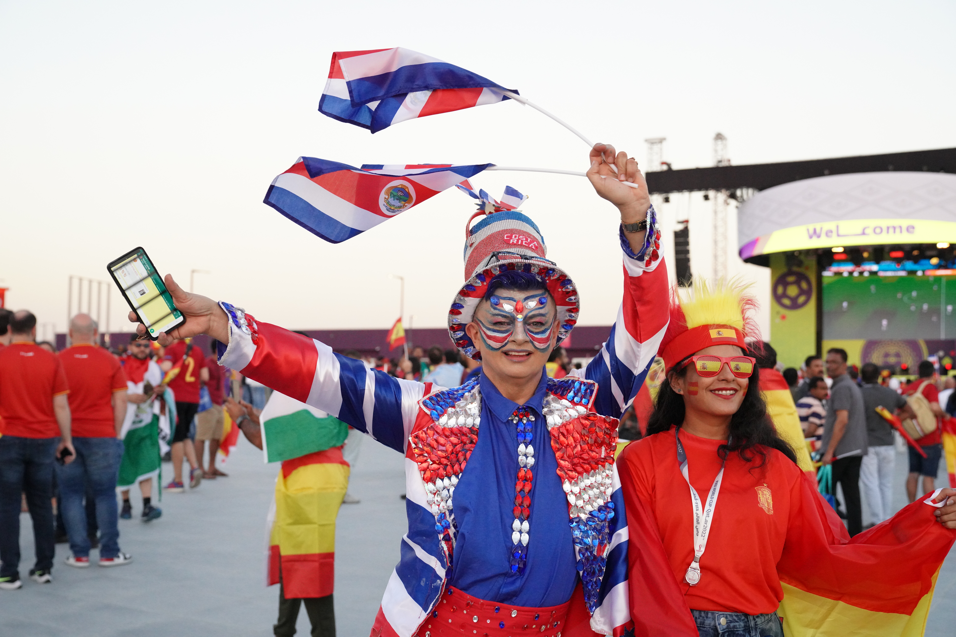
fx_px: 1115
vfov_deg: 31.9
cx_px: 478
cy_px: 318
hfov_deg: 46.4
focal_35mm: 42
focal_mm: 42
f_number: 4
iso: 4000
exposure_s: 1/1600
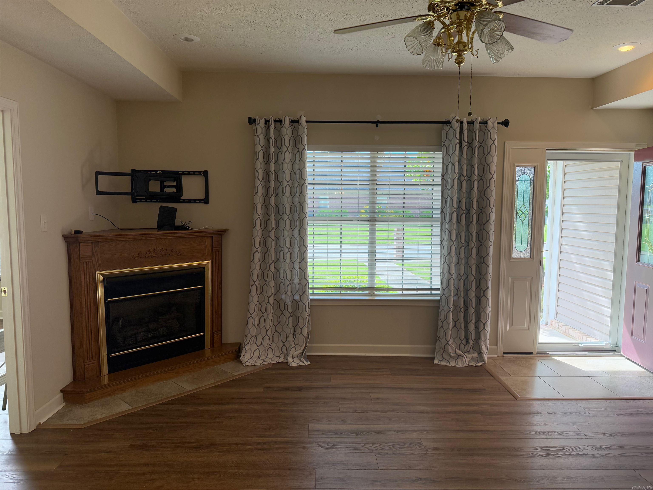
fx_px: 453
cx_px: 326
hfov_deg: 71.6
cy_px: 245
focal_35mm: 24
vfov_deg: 56.8
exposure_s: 1/234
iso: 160
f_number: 1.78
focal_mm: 6.76
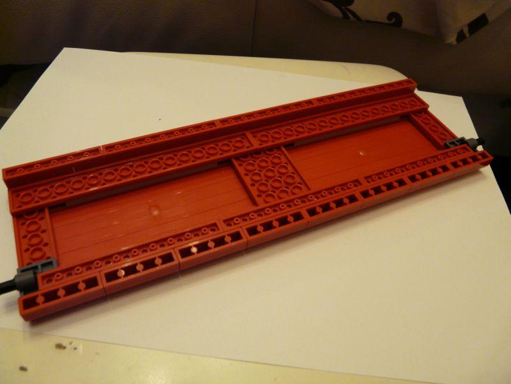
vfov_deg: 49.7
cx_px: 256
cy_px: 192
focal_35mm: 28
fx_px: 413
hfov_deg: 63.4
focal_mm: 4.6
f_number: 2.8
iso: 200
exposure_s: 1/10
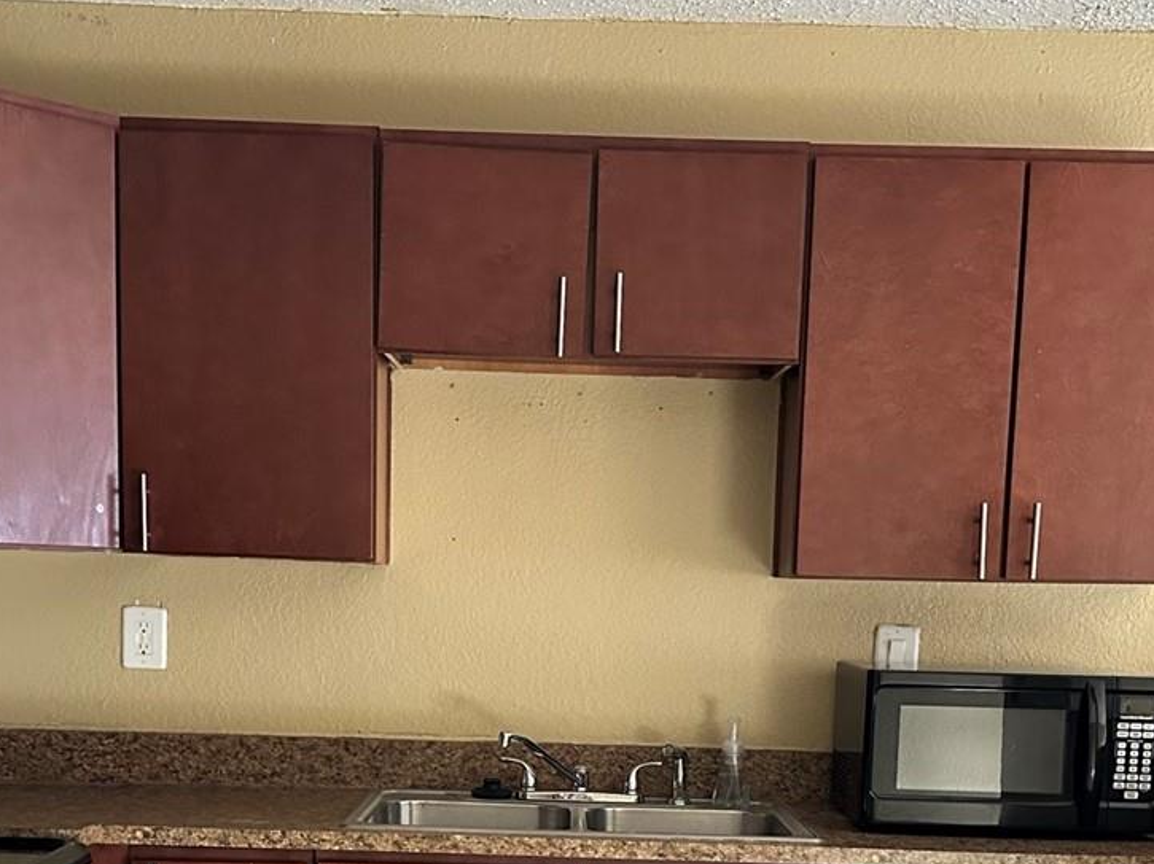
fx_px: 1766
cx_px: 575
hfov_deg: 36.2
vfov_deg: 26.5
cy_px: 799
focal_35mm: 53
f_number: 1.78
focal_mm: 6.86
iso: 800
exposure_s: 1/60
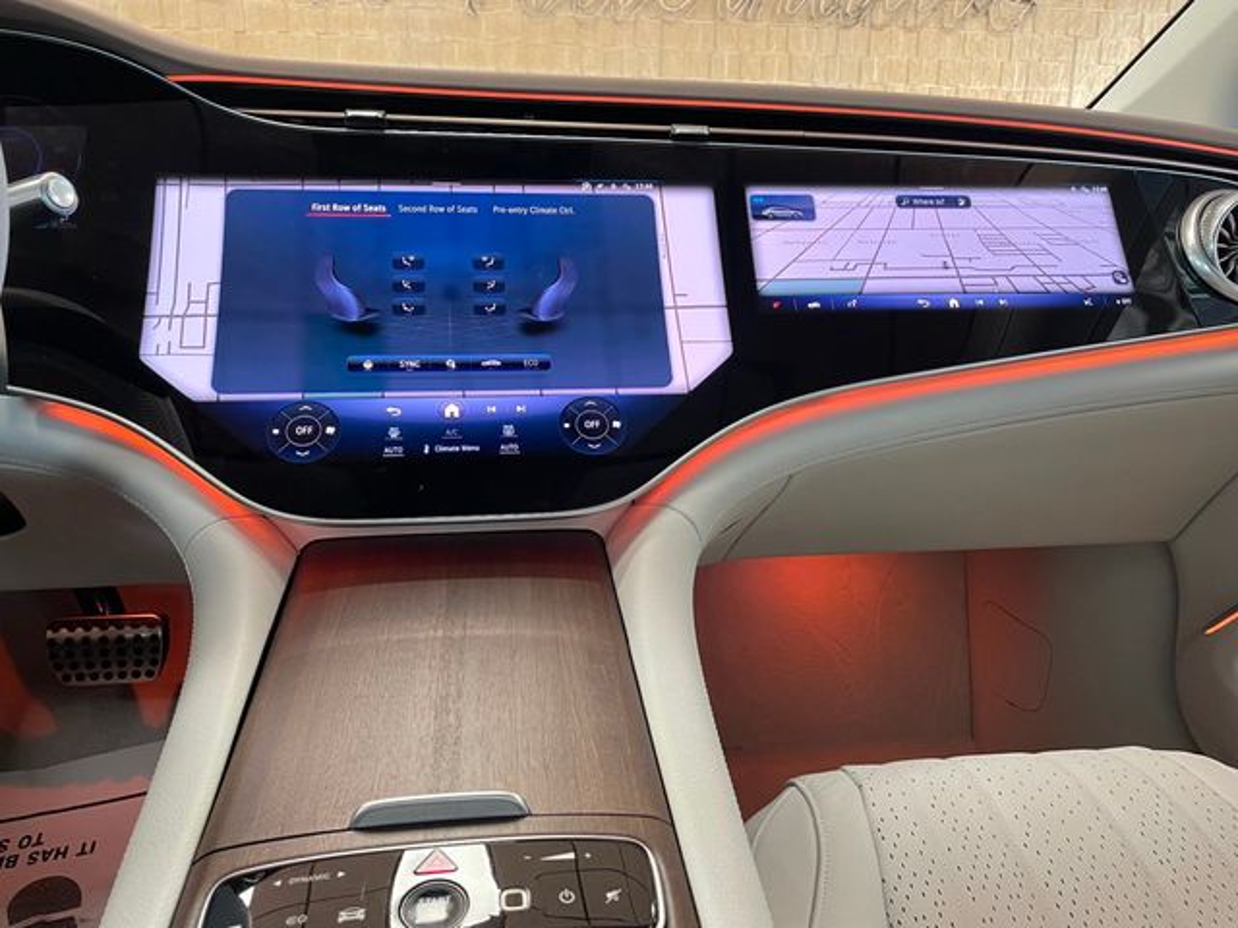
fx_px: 930
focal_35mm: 26
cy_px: 464
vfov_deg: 53.1
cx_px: 619
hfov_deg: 67.3
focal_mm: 4.2
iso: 250
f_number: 1.6
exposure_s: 1/54
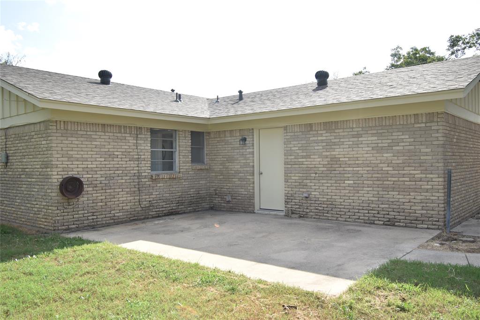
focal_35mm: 30
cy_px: 160
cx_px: 240
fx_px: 400
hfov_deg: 61.9
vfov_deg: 43.6
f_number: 5.6
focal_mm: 20
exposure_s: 1/200
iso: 100
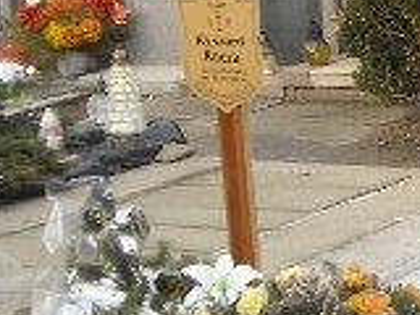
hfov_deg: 13.2
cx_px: 669
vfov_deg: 10.5
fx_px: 1699
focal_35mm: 140
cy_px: 26
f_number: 2.8
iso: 64
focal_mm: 5.7
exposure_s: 1/228
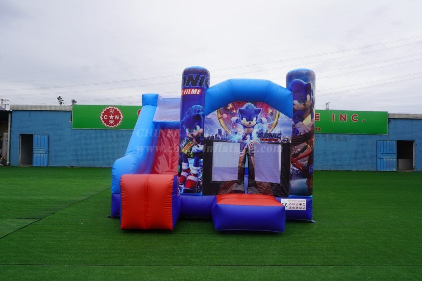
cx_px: 211
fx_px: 281
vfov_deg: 53.1
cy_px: 140
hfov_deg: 73.7
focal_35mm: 24
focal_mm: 16
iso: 100
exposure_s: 1/125
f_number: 9
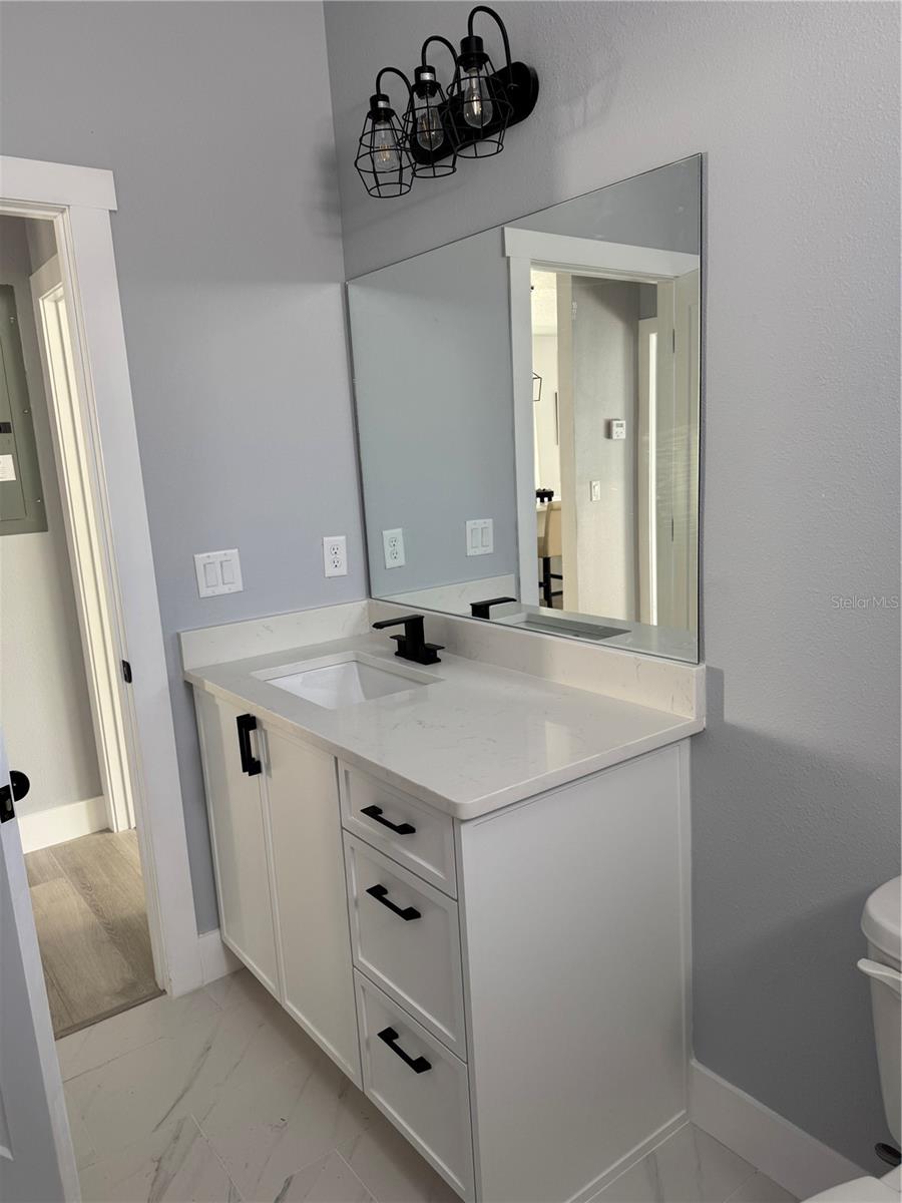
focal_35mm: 24
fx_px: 834
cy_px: 602
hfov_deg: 56.8
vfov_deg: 71.6
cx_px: 451
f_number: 1.78
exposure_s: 1/60
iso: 125
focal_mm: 6.76
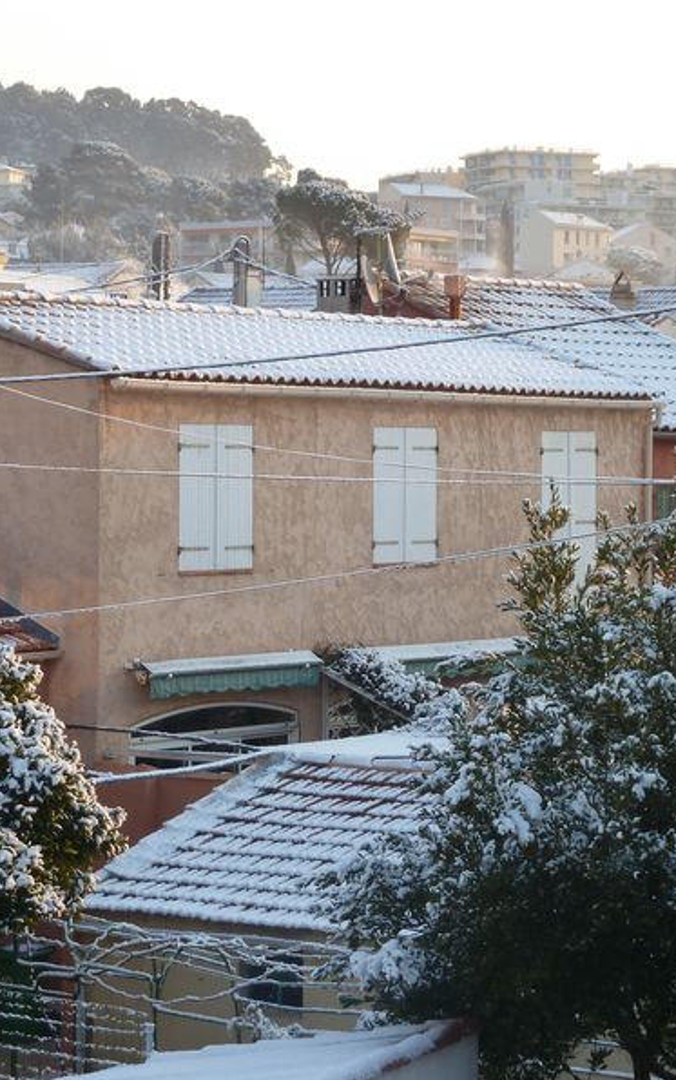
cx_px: 399
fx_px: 3475
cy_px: 540
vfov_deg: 17.7
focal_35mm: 118
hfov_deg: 11.1
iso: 80
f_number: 4.2
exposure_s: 1/100
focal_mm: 13.7
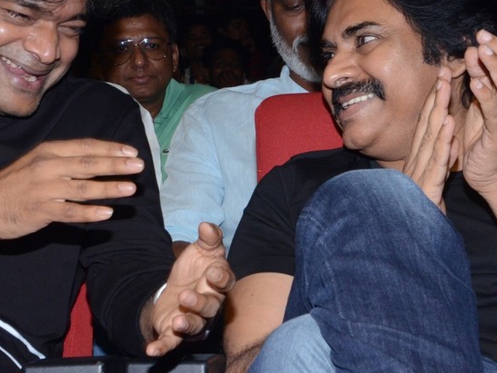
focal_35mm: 132
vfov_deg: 11.2
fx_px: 1896
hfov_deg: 14.9
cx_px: 217
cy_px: 179
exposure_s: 1/125
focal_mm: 42
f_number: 13
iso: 1250
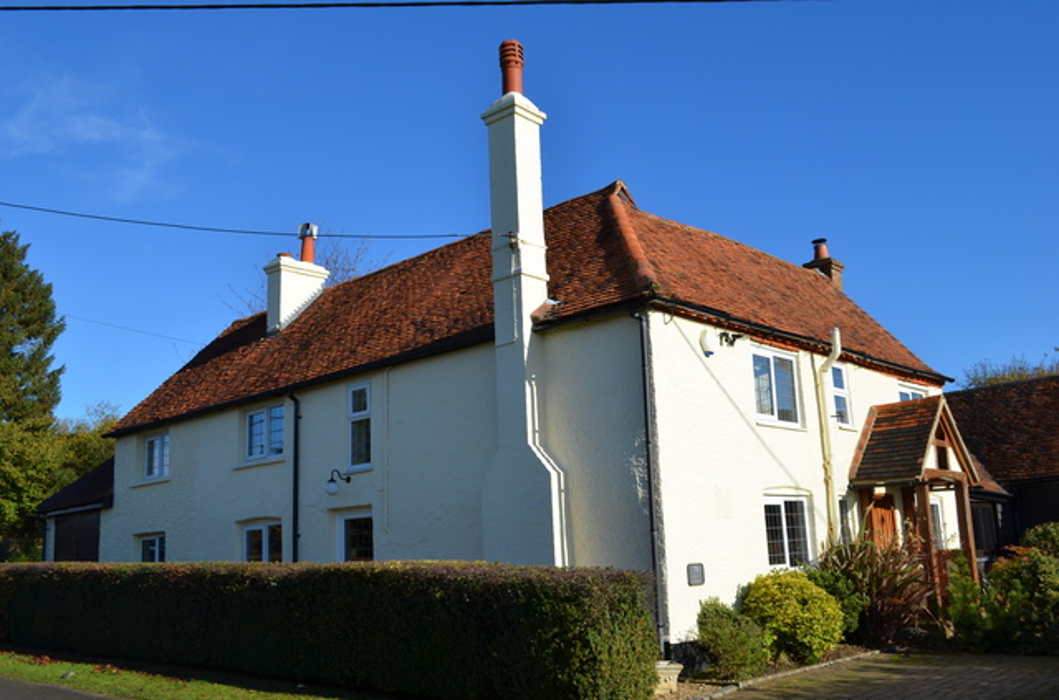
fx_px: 968
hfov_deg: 57.4
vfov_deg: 39.7
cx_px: 530
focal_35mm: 33
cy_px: 350
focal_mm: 22
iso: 100
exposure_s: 1/320
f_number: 9
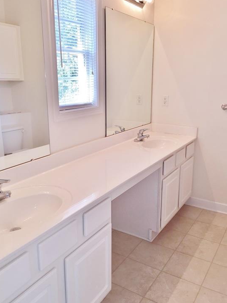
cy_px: 149
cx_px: 119
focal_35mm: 31
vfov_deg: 58.3
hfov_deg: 45.5
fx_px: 271
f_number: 2.2
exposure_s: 1/60
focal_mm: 4.15
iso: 32
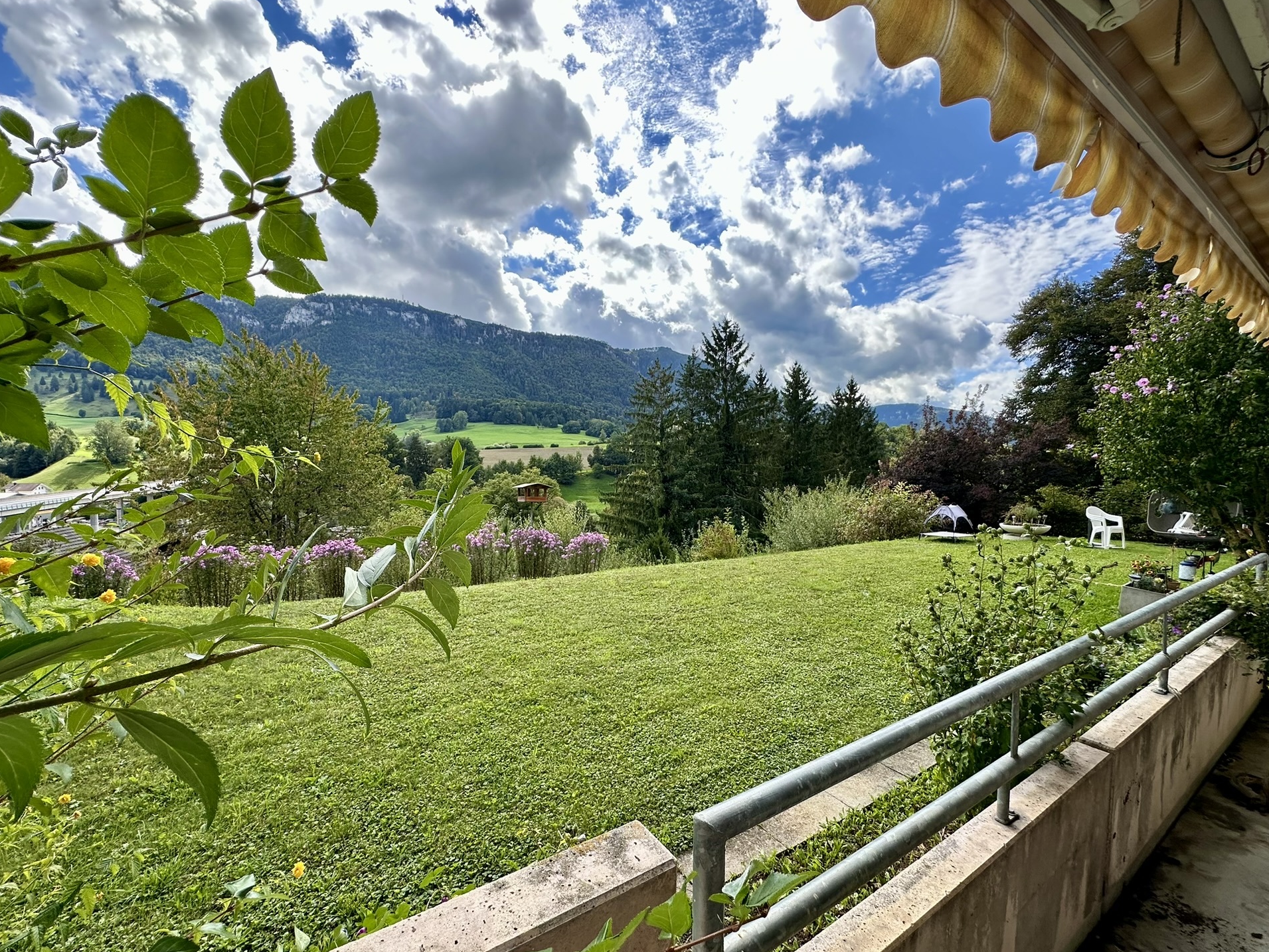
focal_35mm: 15
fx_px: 550
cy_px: 486
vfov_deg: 81.8
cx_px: 624
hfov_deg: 98.2
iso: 40
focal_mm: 2.22
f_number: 2.2
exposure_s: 1/744
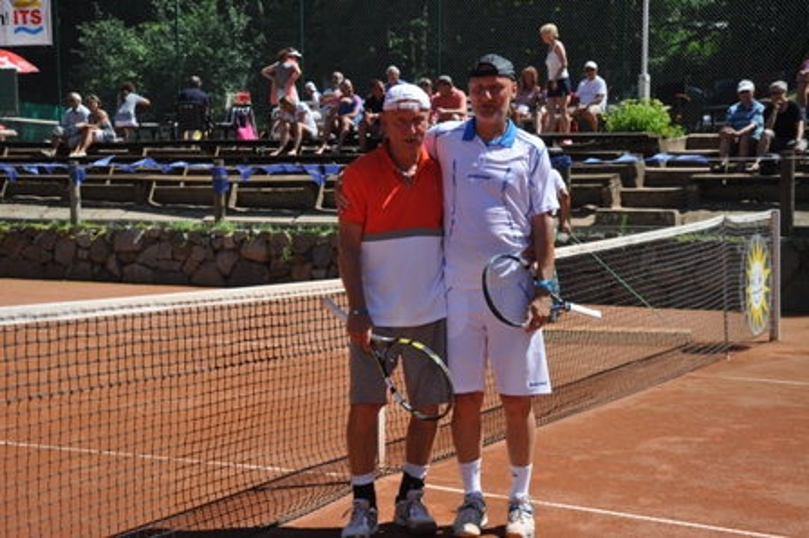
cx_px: 404
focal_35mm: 63
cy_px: 269
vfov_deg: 21.5
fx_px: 1415
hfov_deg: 31.9
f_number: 6.3
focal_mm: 42
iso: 400
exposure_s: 1/1600
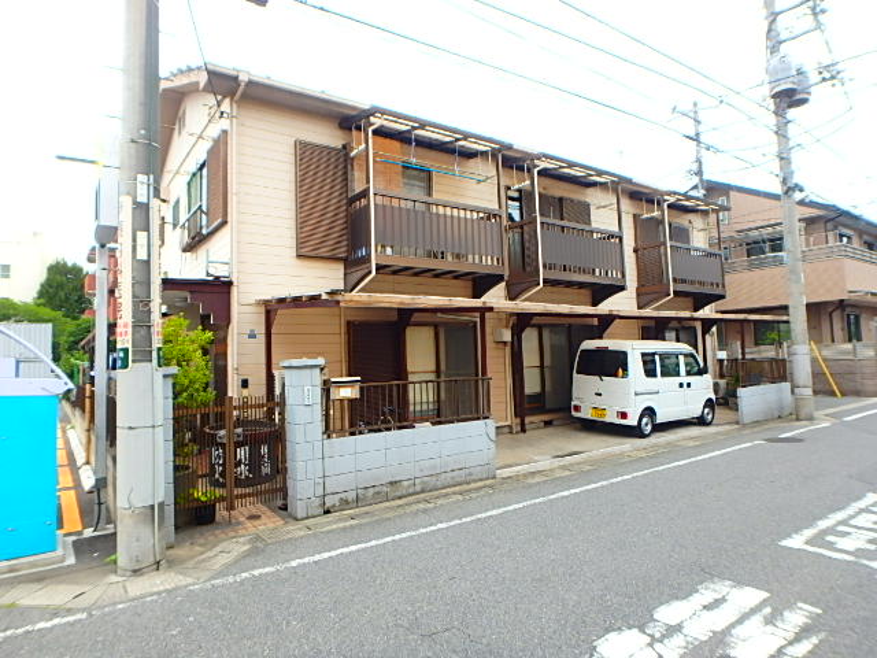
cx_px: 438
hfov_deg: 79.0
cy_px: 329
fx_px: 532
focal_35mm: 21
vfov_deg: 63.4
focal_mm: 3.7
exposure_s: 1/100
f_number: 3.5
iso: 125
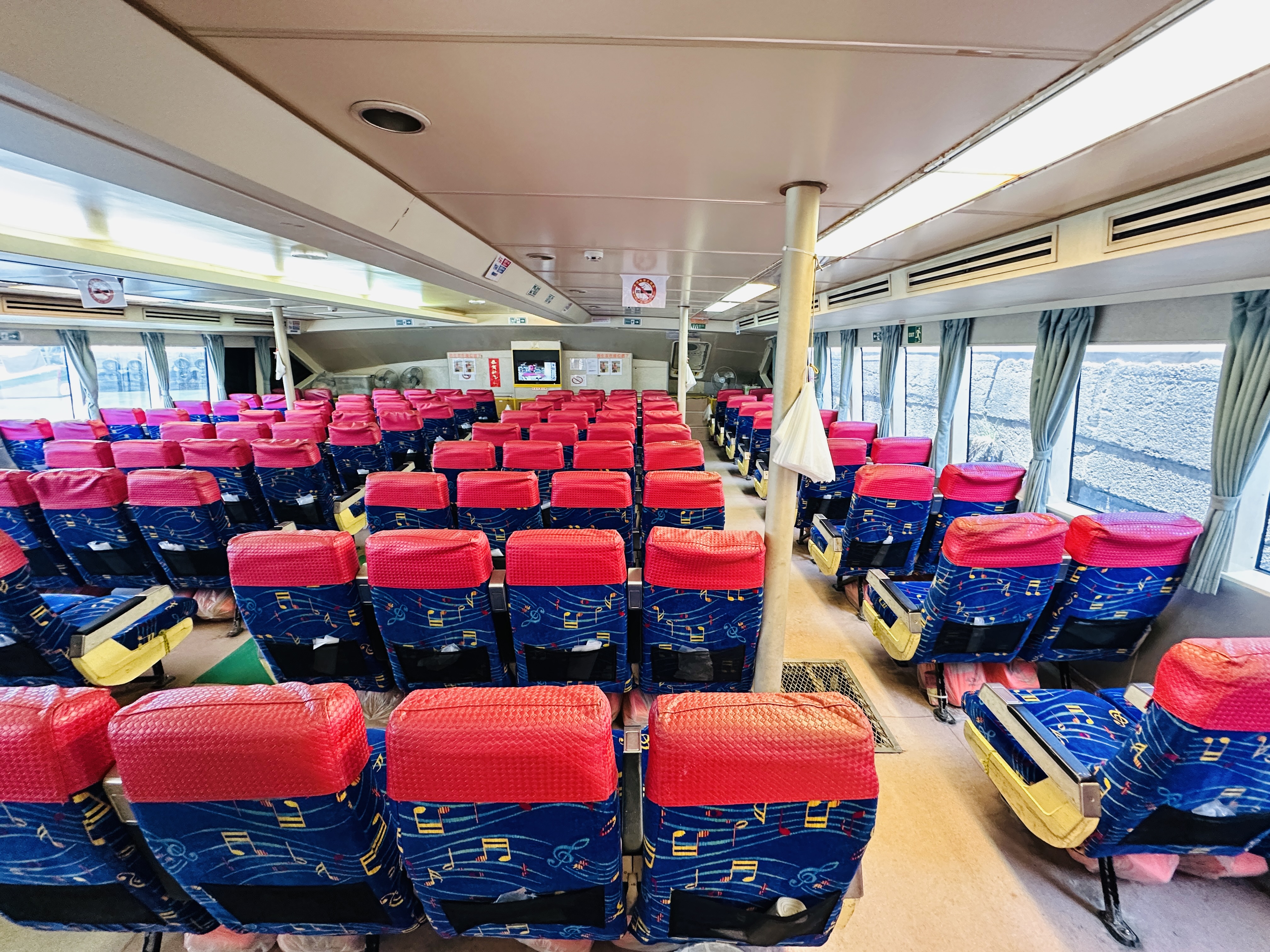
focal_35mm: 14
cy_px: 476
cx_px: 635
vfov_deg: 85.7
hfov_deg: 102.1
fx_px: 514
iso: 640
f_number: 2.2
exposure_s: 1/60
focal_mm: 2.22
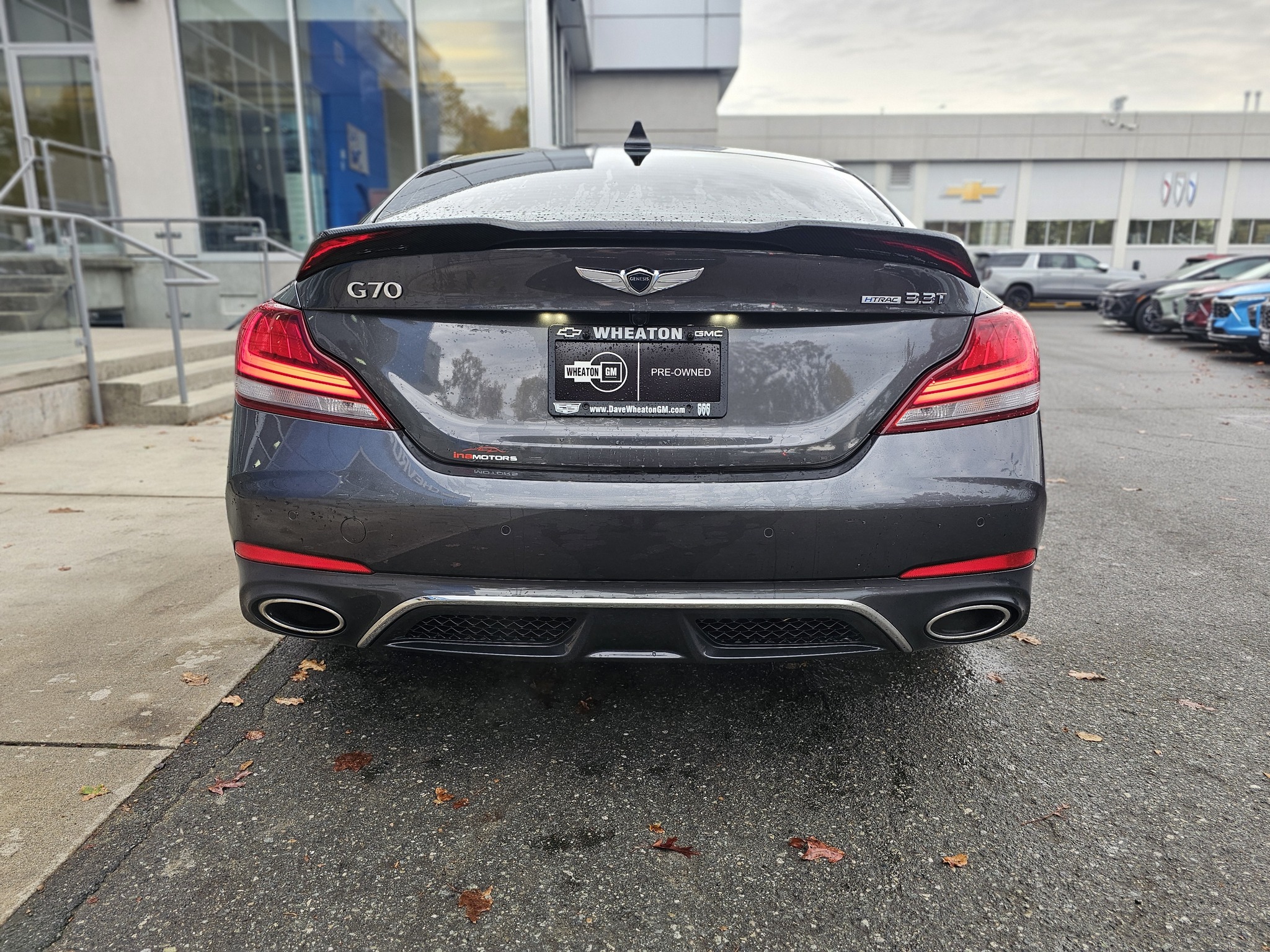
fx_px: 844
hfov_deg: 73.9
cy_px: 476
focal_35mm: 23
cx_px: 635
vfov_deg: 58.9
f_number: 1.7
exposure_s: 1/207
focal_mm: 6.3
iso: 80
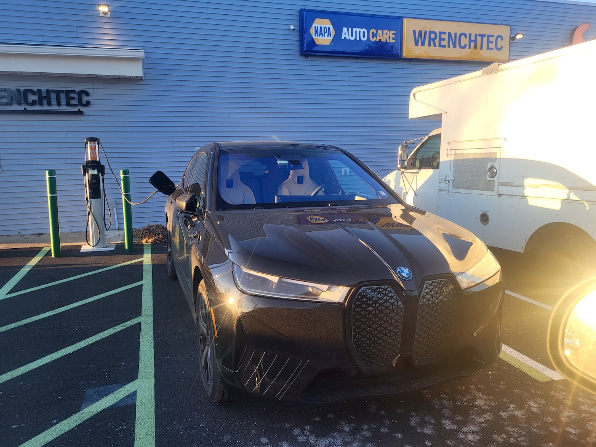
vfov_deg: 53.1
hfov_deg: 67.3
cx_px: 298
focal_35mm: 26
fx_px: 448
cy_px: 224
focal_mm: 5.4
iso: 40
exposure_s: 1/260
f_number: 1.8
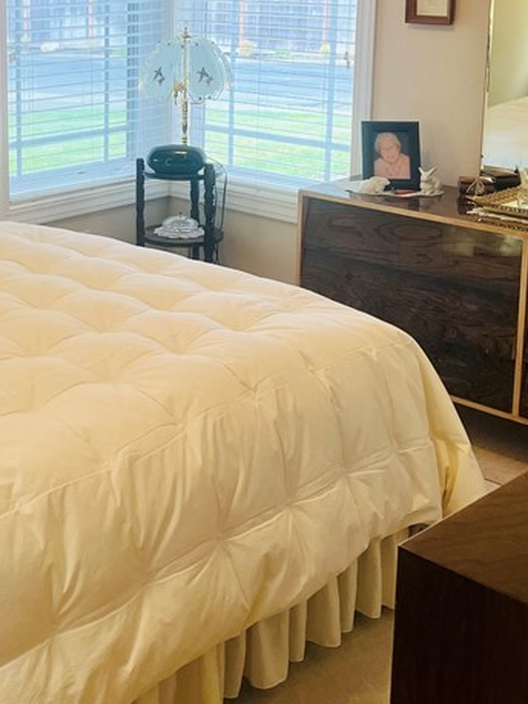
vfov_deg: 32.4
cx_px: 52
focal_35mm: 58
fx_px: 1180
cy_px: 150
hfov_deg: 24.5
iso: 125
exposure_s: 1/120
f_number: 1.5
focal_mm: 5.7
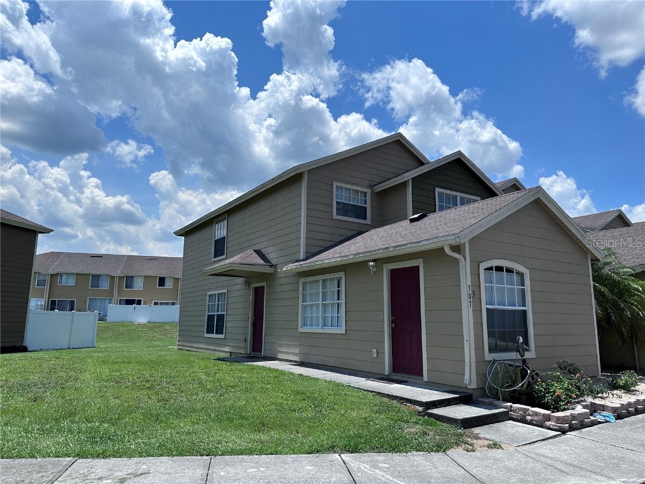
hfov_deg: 71.6
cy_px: 242
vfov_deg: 56.8
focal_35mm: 24
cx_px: 322
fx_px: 447
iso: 80
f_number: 1.78
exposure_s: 1/8197
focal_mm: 6.86
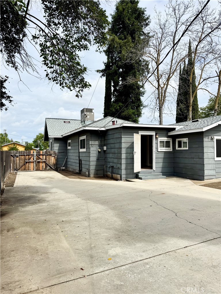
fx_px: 204
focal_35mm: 24
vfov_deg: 71.6
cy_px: 147
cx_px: 110
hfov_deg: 56.8
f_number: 1.78
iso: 80
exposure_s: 1/5814
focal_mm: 6.76
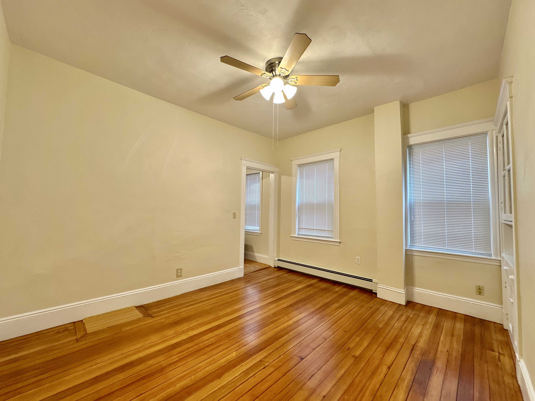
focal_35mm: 14
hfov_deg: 102.1
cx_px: 268
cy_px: 200
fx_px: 216
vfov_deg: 85.7
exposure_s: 1/60
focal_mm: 2.22
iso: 200
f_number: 2.2
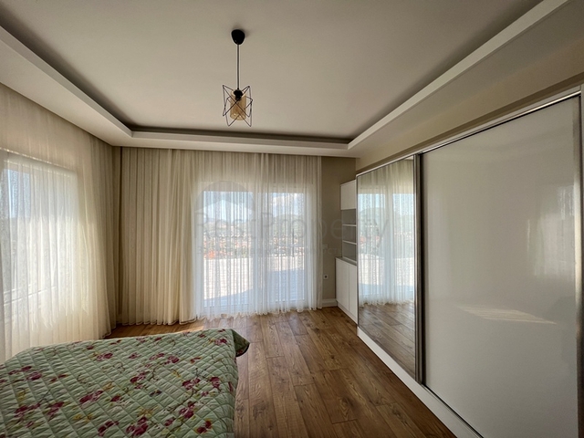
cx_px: 292
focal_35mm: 13
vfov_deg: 89.9
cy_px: 219
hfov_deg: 106.2
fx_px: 219
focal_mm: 1.57
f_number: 1.8
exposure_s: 1/243
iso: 32
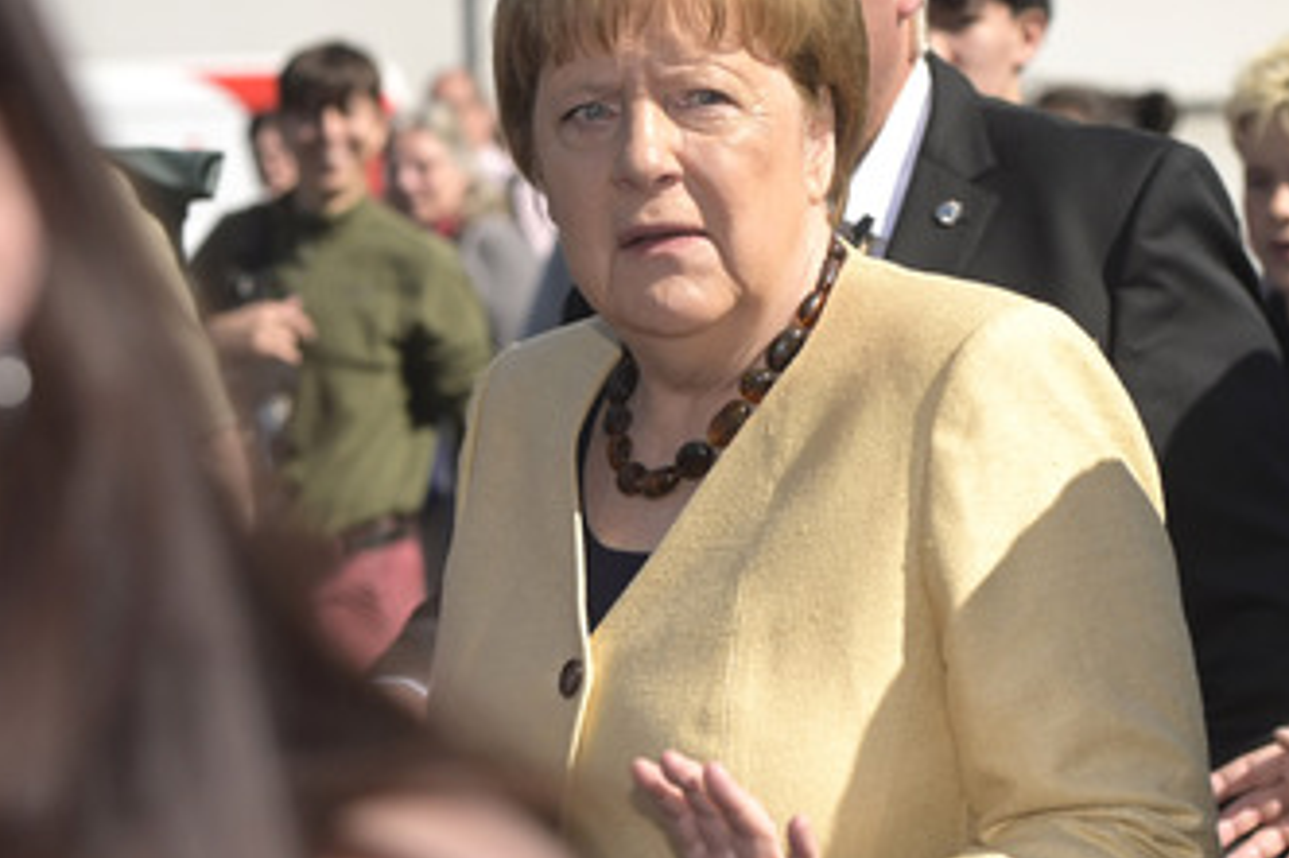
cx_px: 775
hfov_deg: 21.4
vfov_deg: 14.4
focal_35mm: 95
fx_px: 3400
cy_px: 423
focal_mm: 70
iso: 800
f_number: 4.5
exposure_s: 1/8000
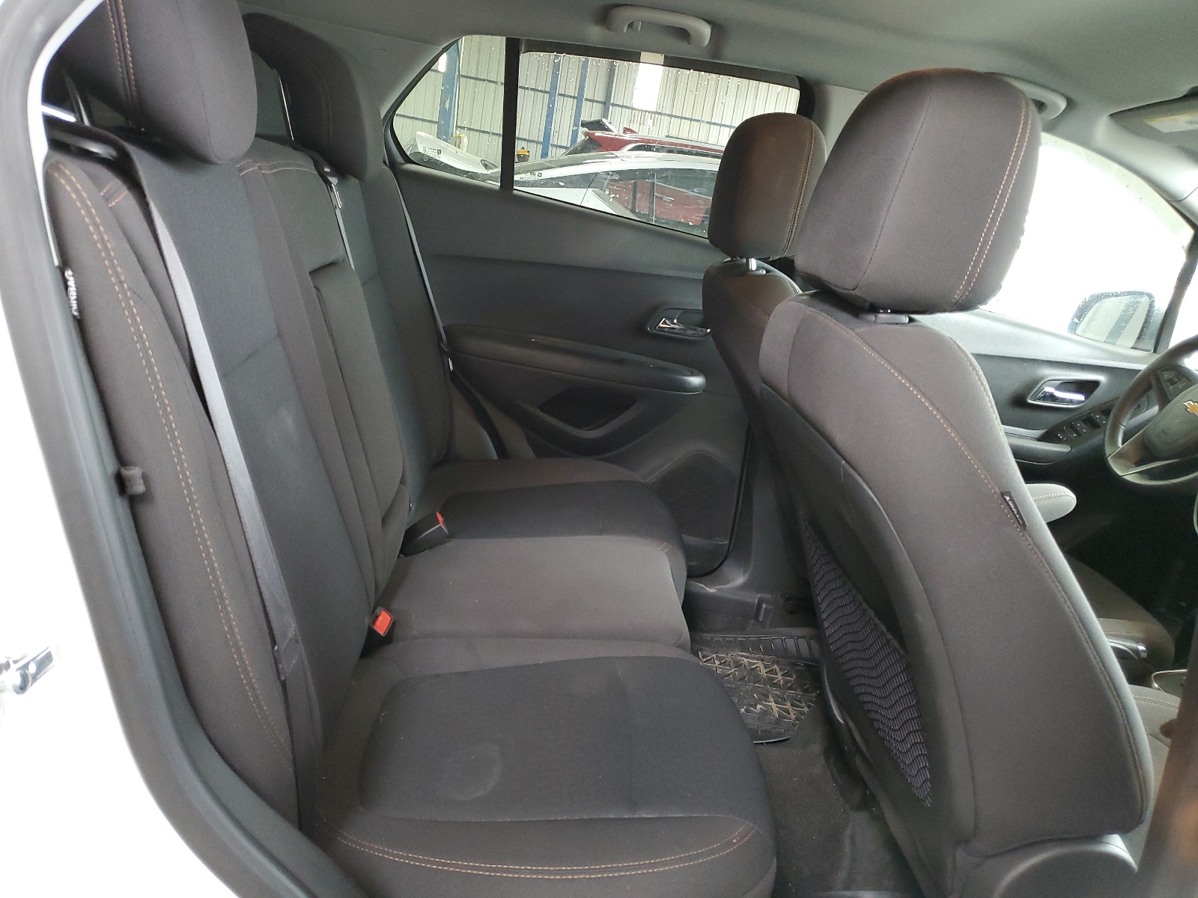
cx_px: 599
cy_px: 449
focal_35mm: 26
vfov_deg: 53.1
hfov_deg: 67.3
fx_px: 900
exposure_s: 1/40
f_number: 1.5
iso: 283
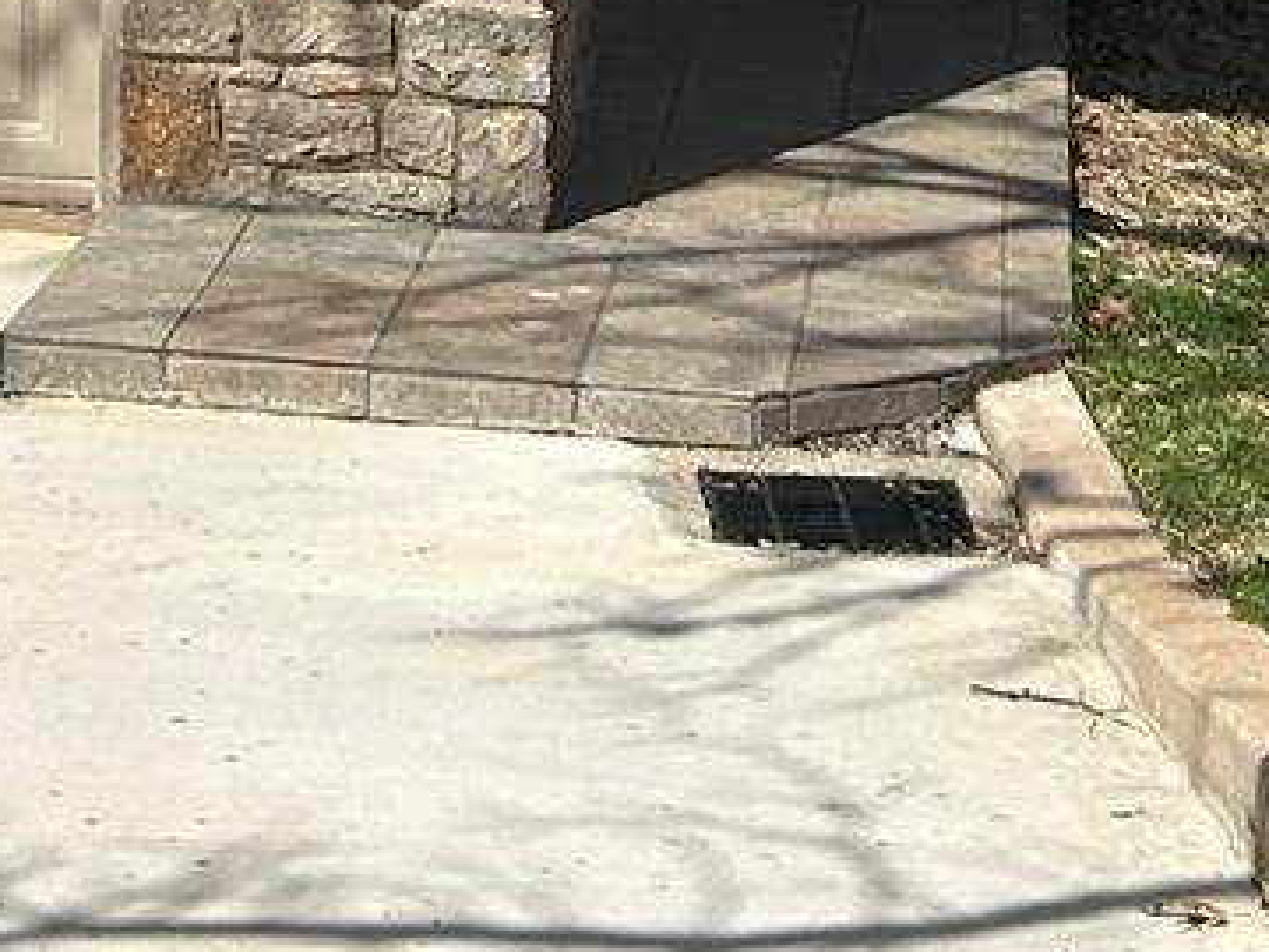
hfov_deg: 13.2
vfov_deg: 9.2
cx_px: 92
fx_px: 5426
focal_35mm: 148
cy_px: -1181
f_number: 1.5
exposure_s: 1/6993
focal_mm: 5.7
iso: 50
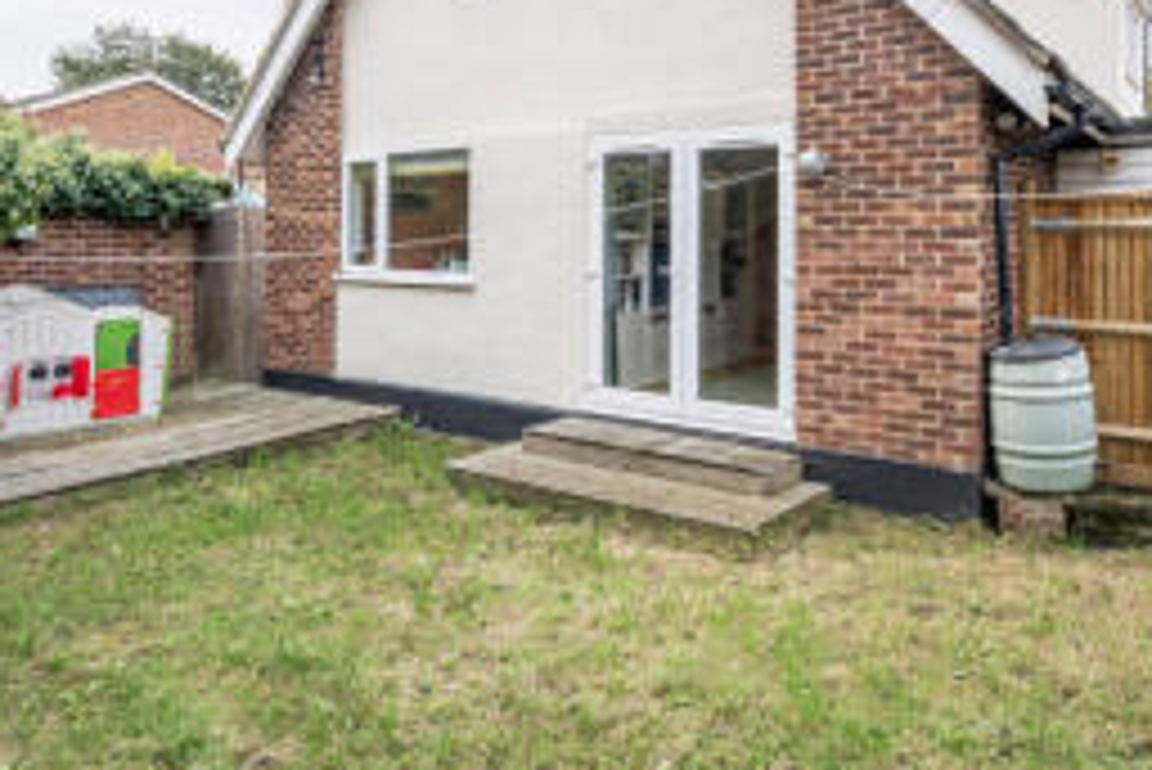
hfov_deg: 69.0
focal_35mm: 26
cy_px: 146
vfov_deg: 46.8
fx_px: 832
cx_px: 657
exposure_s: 1/50
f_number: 8
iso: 200
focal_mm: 14
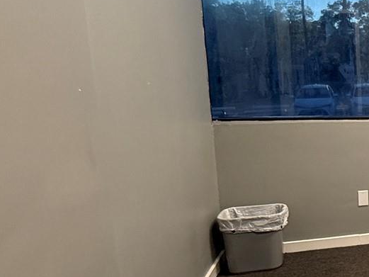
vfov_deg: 33.6
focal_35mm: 43
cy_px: 143
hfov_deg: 30.0
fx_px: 458
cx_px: 526
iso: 200
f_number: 2.2
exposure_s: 1/60
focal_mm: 2.22
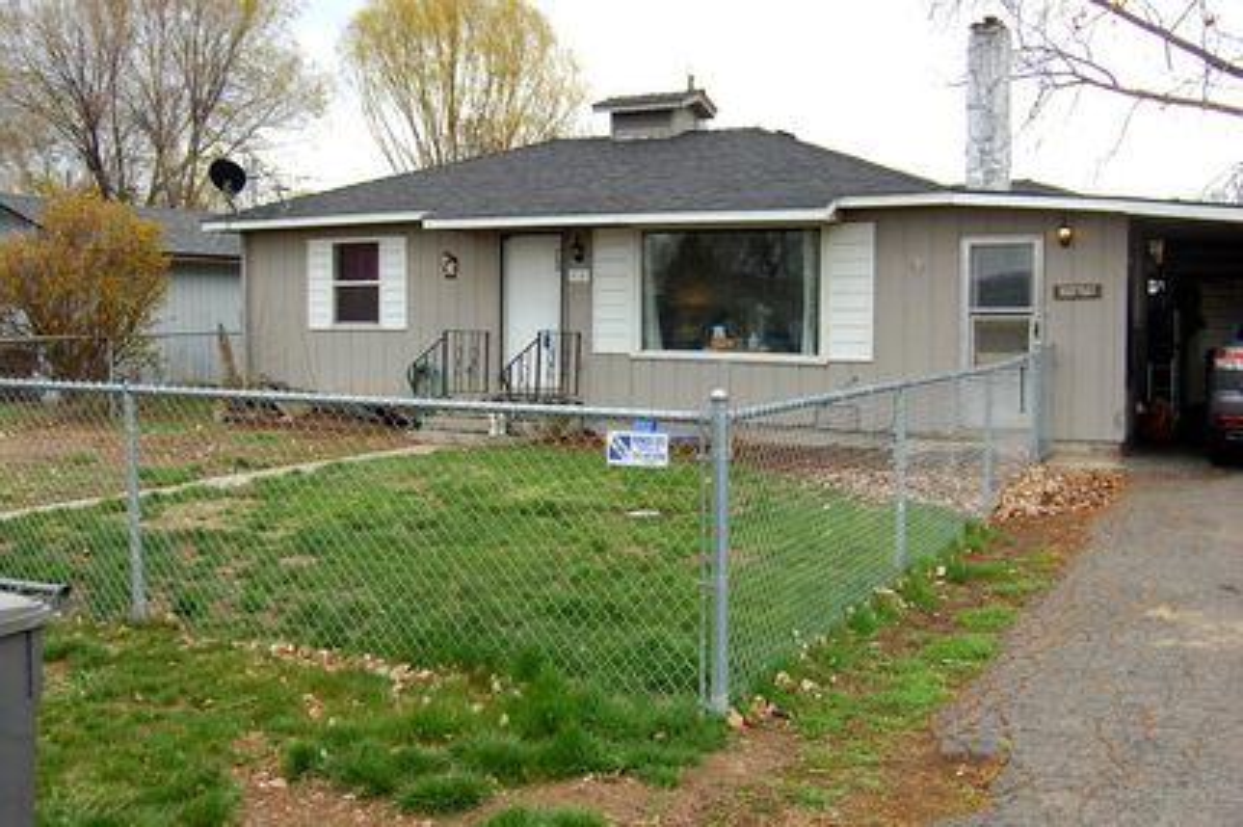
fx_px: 1190
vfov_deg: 38.3
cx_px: 622
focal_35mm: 34
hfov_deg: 55.1
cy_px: 414
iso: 200
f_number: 6.3
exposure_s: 1/160
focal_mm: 23
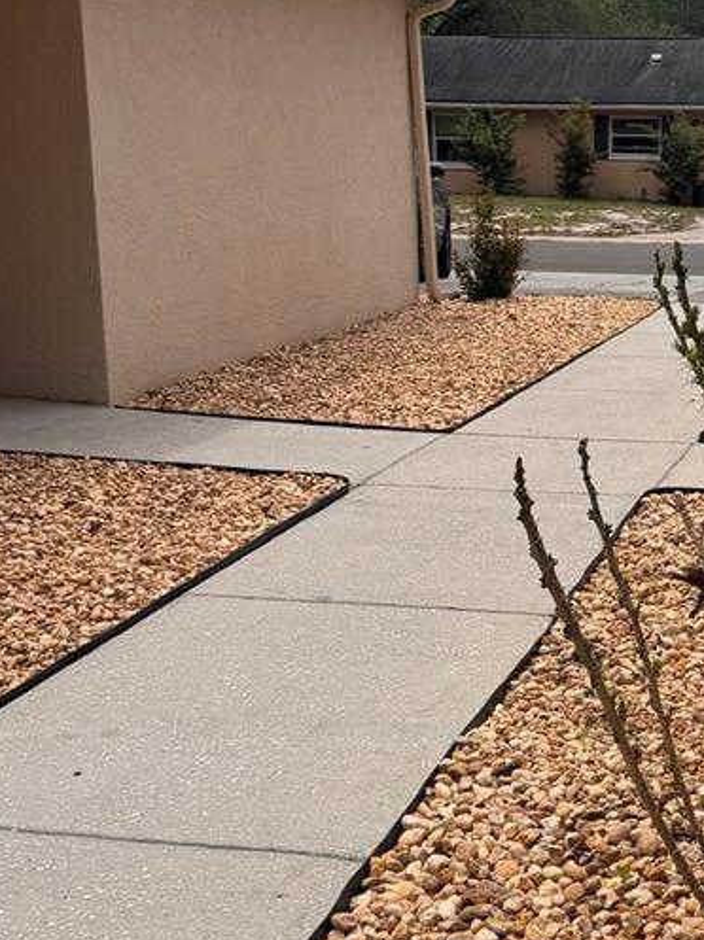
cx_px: 651
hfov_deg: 24.4
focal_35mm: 58
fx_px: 1575
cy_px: 494
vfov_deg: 33.2
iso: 80
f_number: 1.78
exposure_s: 1/7092
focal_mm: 6.76
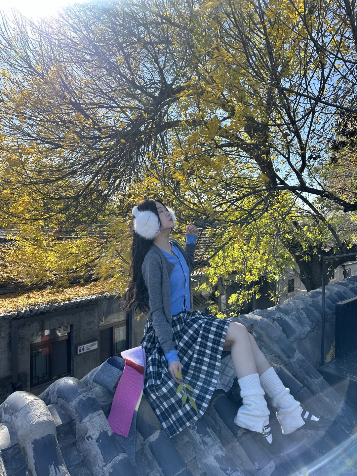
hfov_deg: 56.8
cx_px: 178
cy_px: 238
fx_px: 330
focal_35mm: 24
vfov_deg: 71.6
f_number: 1.78
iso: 80
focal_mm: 6.86
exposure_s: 1/1880
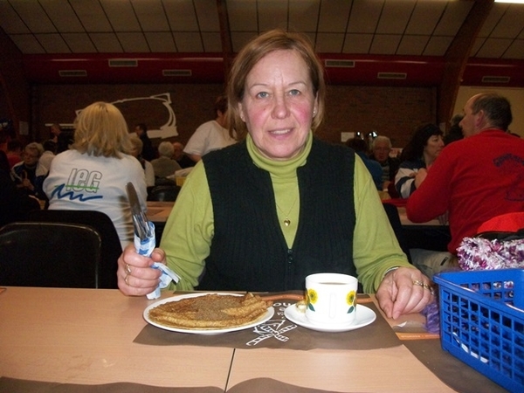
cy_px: 196
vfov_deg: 44.2
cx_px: 262
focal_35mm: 32
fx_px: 484
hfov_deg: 56.8
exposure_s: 1/125
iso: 400
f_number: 2.9
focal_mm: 5.7
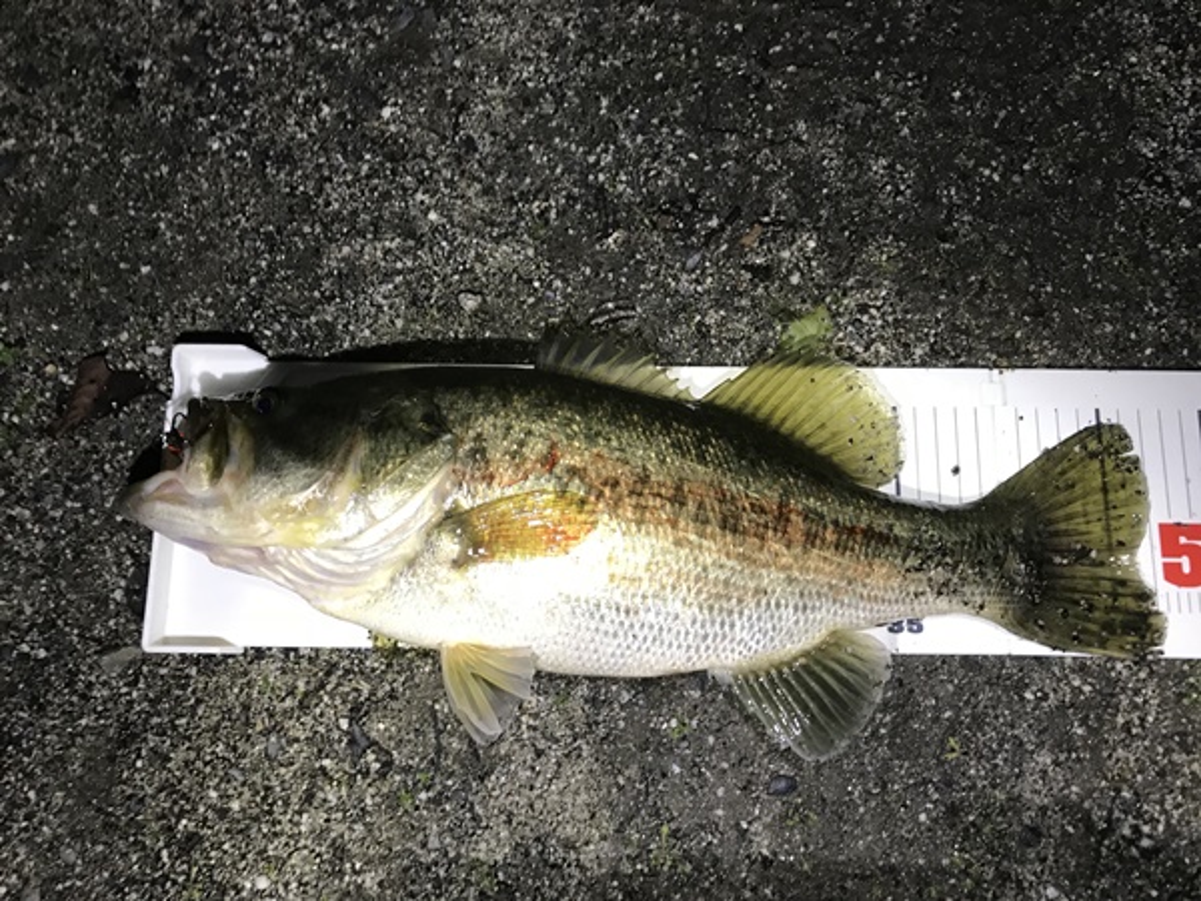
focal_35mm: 28
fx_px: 971
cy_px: 450
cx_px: 600
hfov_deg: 63.4
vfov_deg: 49.7
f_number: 1.8
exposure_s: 1/17
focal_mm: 3.99
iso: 40
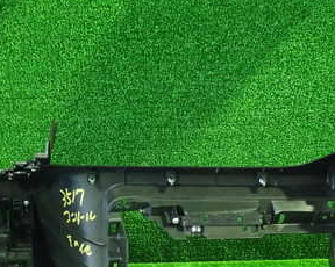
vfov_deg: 24.1
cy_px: 248
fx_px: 604
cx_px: 92
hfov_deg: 30.6
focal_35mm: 61
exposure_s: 1/20
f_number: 2.3
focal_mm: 5.4
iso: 800
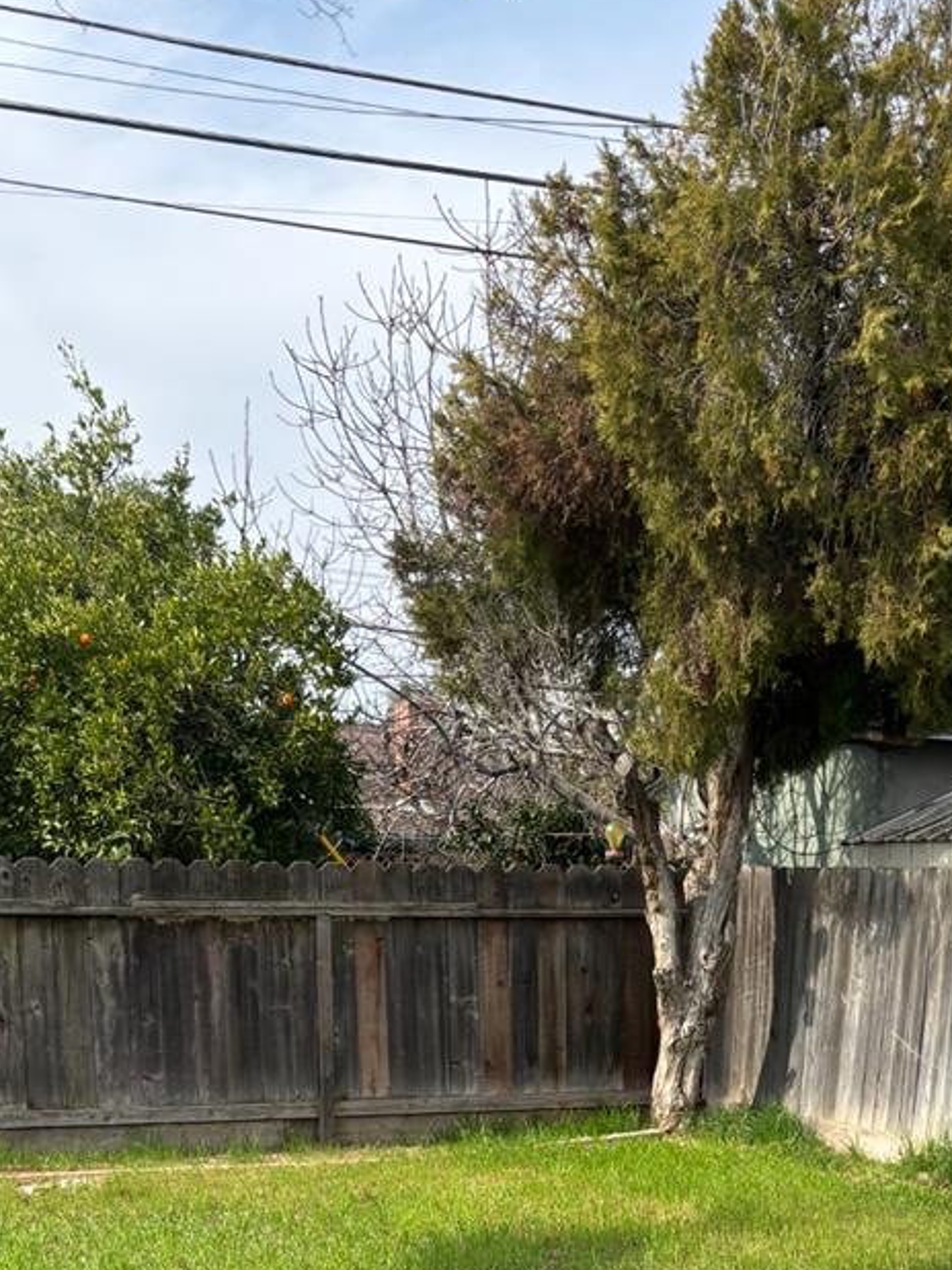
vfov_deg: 29.1
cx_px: 627
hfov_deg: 23.2
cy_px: 1212
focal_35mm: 63
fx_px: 2311
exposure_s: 1/1543
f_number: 1.6
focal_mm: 5.96
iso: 50
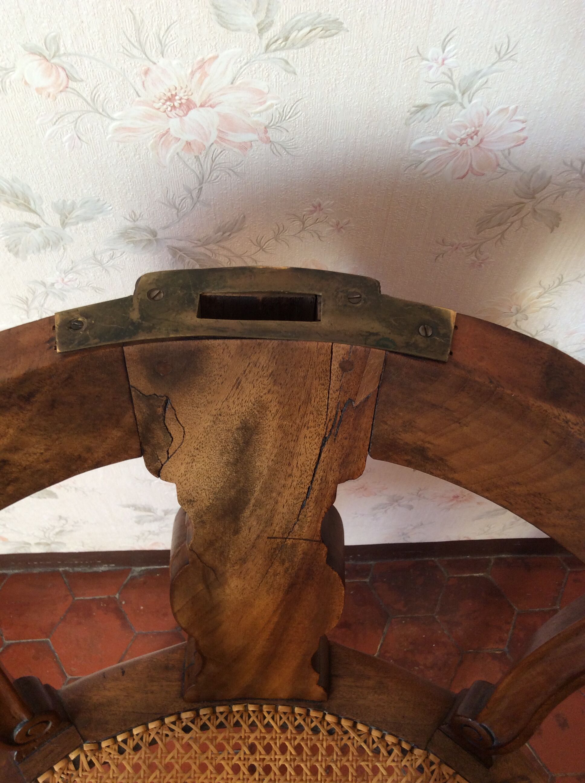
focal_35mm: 32
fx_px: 723
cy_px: 392
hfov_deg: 44.1
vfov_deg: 56.9
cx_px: 292
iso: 50
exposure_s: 1/25
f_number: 2.4
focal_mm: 3.3
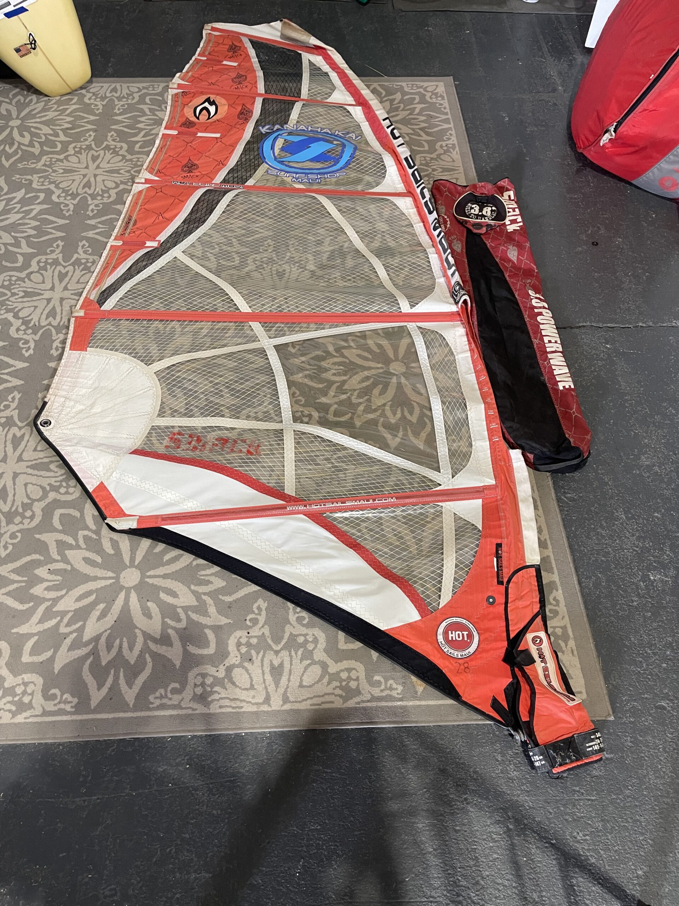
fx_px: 654
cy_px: 453
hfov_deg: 54.9
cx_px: 340
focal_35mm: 25
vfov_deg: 69.4
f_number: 1.6
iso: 320
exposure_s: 1/60
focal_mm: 5.1
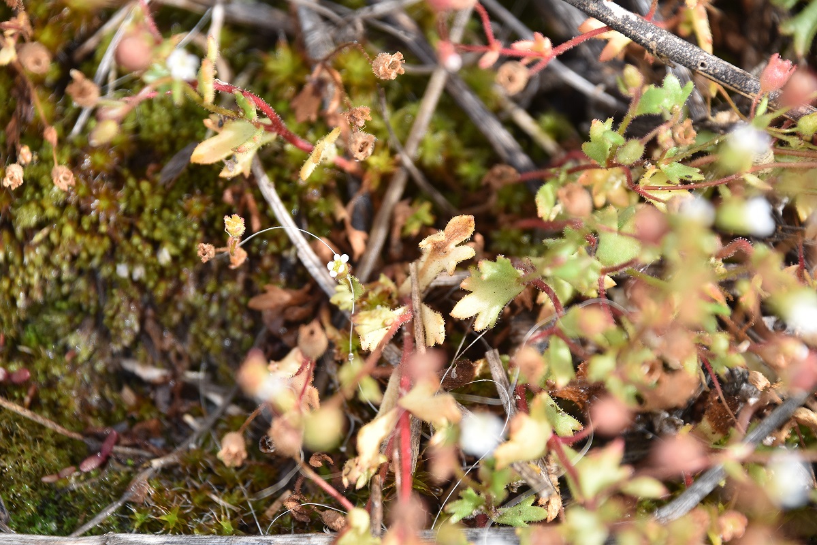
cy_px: 272
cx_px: 408
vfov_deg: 3.1
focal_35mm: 450
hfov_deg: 4.6
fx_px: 10212
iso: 250
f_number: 8
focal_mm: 300
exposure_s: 1/250
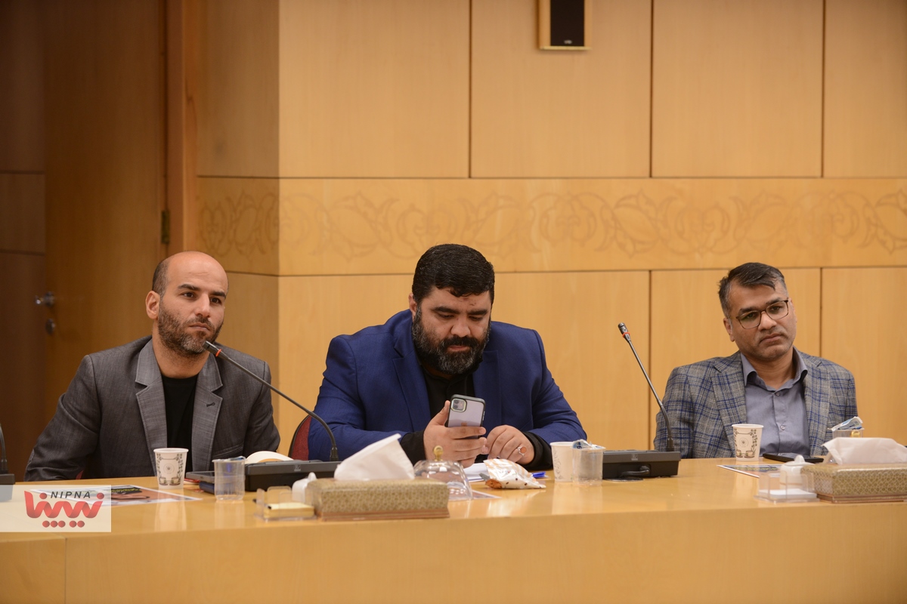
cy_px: 302
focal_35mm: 120
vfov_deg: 11.4
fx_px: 3023
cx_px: 454
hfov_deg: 17.1
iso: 800
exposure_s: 1/100
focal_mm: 120
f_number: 4
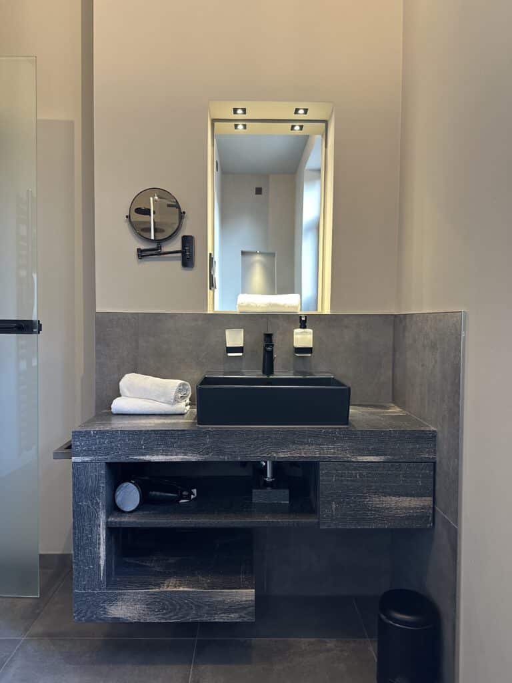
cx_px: 256
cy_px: 342
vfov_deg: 71.6
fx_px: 473
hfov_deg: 56.8
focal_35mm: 24
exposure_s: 1/50
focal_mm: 6.86
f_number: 1.78
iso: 320
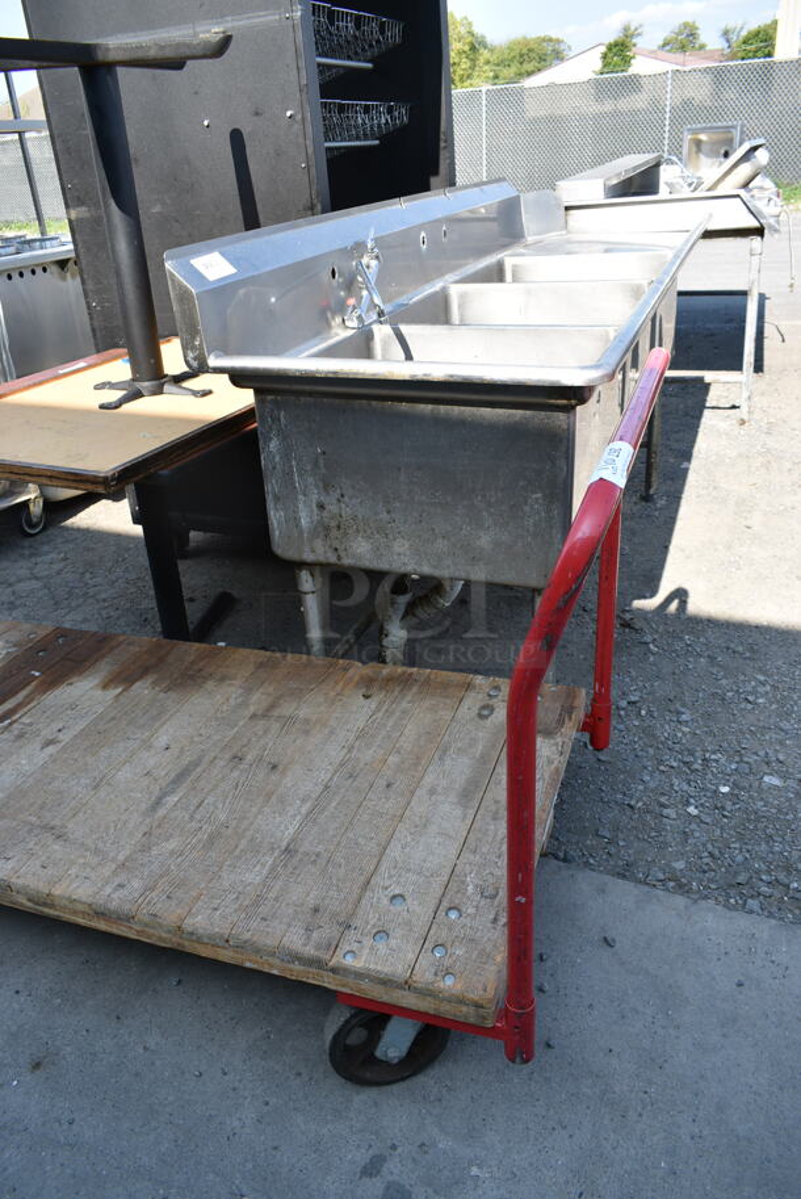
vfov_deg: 67.3
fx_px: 900
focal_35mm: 27
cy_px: 600
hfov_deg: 48.0
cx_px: 400
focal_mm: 18
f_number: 6.3
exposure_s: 1/125
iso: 100
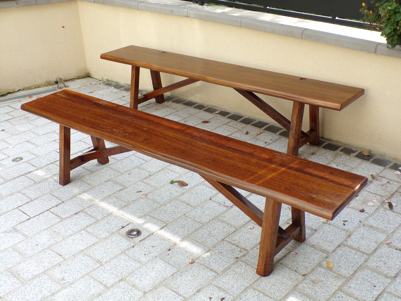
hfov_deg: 44.8
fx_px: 487
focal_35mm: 42
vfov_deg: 34.3
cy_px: 150
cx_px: 200
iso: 80
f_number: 3.4
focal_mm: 7.6
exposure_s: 1/200
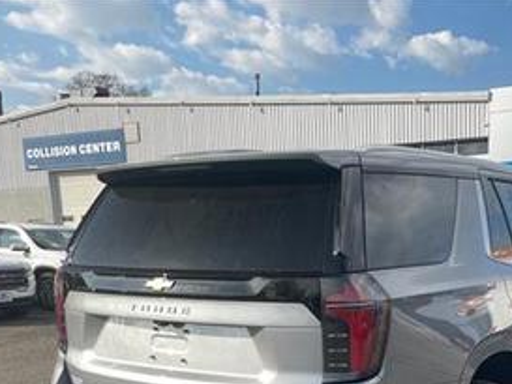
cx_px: 360
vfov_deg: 29.0
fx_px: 710
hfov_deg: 39.0
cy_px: 350
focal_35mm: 48
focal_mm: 4.2
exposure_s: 1/388
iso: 32
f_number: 1.6
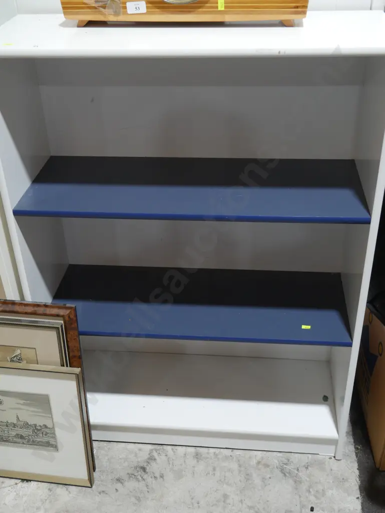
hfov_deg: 36.0
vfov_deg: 46.8
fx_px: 593
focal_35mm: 40
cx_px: 192
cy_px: 256
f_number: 4.5
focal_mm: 20
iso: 400
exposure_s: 1/60
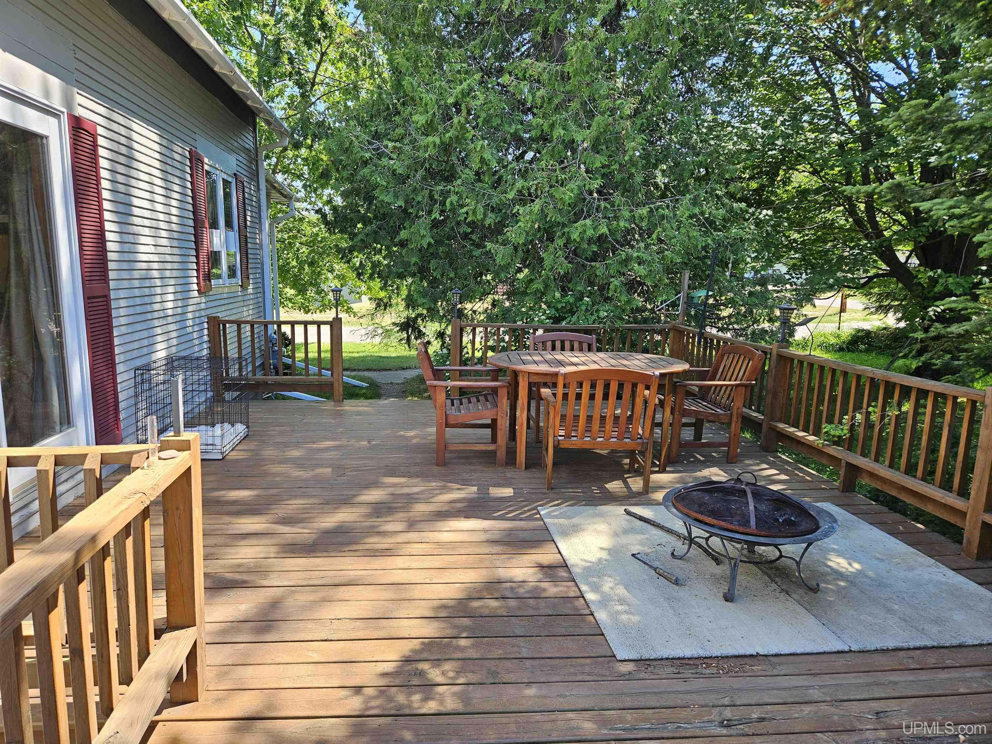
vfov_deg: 58.9
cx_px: 496
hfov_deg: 73.9
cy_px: 372
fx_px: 659
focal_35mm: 23
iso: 25
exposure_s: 1/253
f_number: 1.8
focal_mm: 5.4
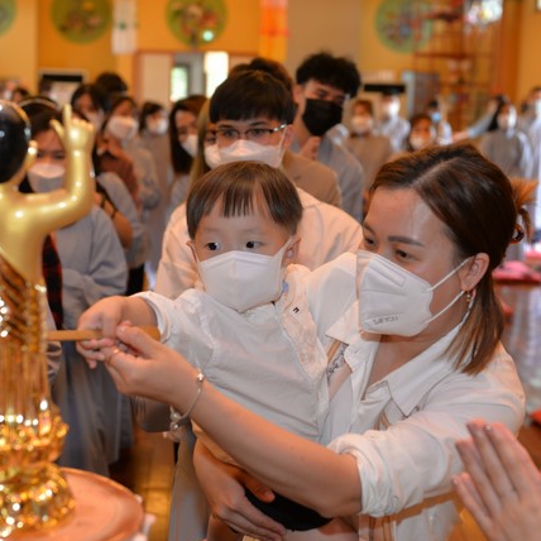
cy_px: 273
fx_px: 1255
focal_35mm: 71
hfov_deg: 24.3
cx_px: 254
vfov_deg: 24.3
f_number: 4
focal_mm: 55
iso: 800
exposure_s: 1/60
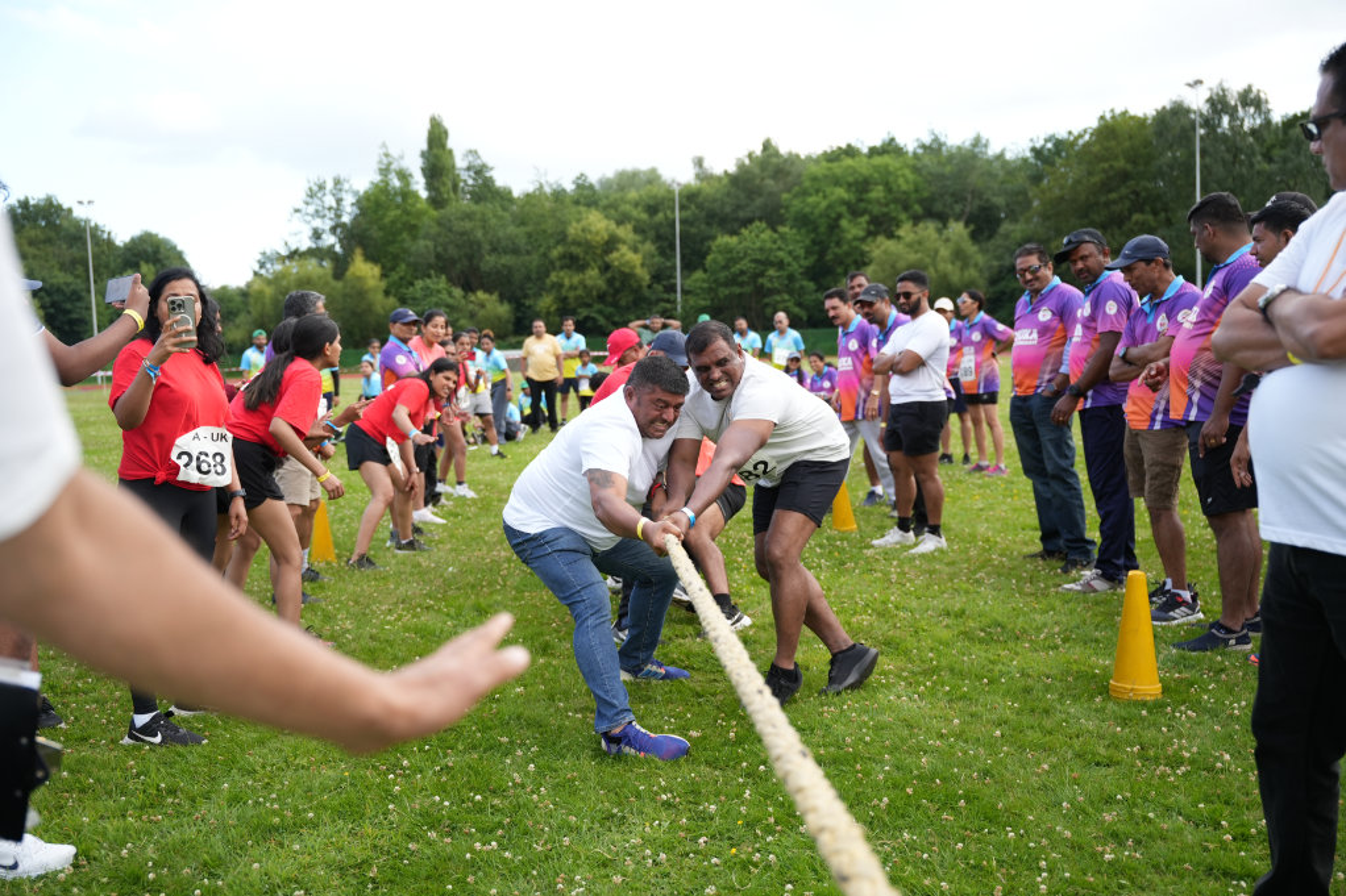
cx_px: 673
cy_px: 448
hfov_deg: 54.0
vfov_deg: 37.5
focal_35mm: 35
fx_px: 1320
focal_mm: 35.3
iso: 250
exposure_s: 1/800
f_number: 2.8
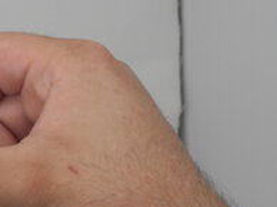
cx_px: -126
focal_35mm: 312
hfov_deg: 6.3
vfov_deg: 4.7
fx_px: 2494
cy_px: 214
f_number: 5.8
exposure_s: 1/60
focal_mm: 18.2
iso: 160
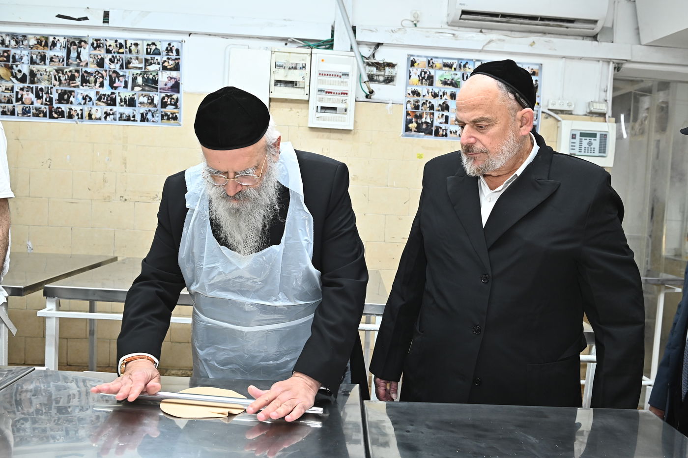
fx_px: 592
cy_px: 229
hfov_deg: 60.3
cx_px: 344
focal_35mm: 31
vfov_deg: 42.3
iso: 2000
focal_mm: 31
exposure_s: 1/200
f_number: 6.3
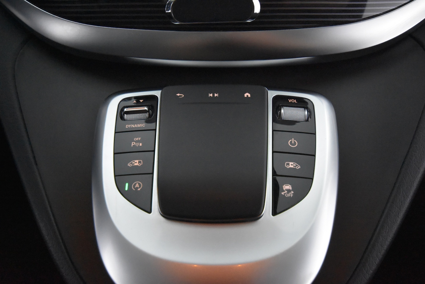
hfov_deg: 61.9
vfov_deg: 43.7
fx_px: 354
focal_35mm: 30
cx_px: 212
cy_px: 142
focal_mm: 20
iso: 8000
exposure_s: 1/60
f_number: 5.6
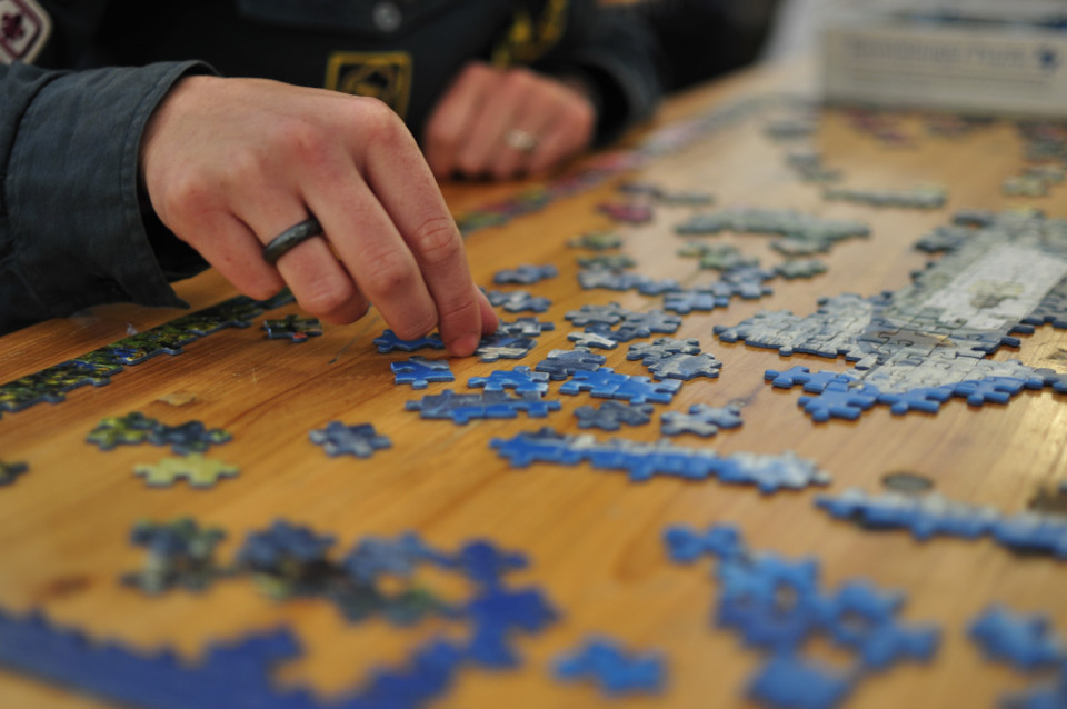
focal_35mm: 52
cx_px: 534
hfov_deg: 37.9
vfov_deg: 25.7
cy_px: 354
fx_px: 1554
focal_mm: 35
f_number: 2
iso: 200
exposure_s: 1/15
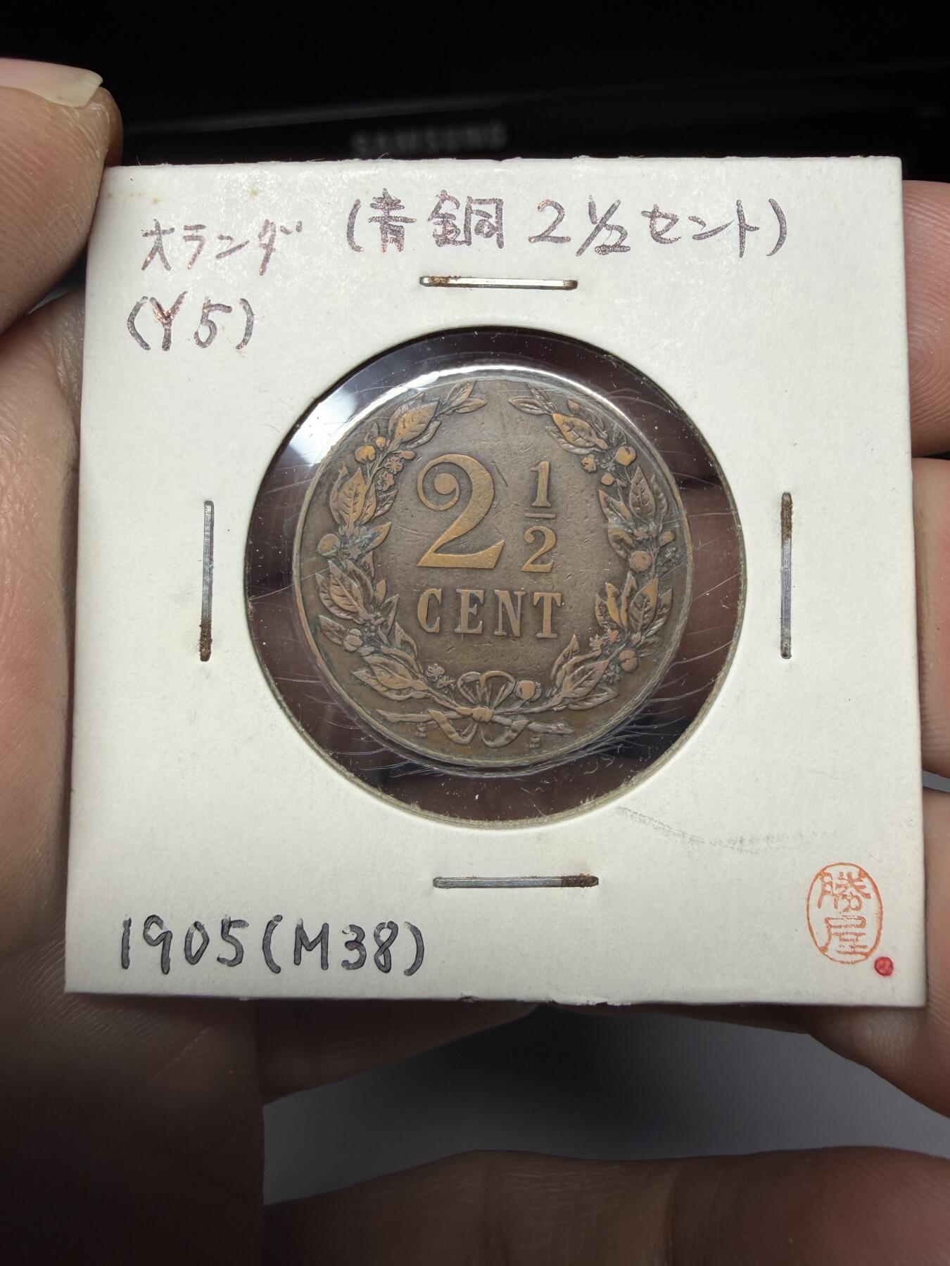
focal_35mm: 26
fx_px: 951
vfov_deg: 67.3
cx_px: 475
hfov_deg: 53.1
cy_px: 633
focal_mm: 2.22
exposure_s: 1/149
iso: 40
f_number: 2.2
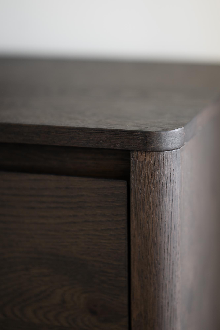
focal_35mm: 85
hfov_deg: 16.1
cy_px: 165
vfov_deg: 23.9
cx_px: 110
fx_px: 779
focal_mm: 85
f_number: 1.8
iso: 250
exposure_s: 1/100
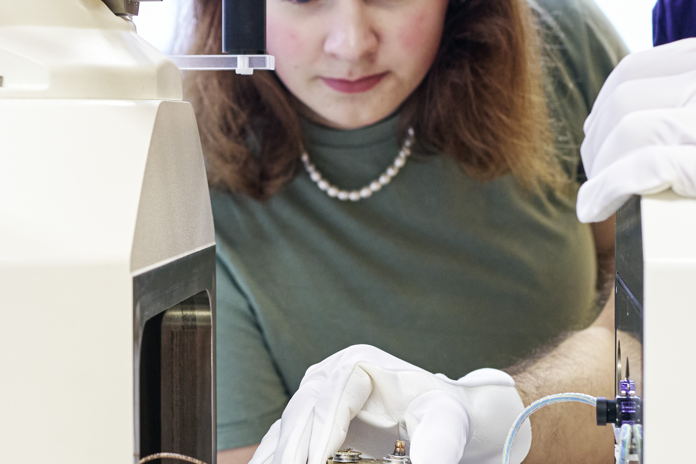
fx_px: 2165
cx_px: 125
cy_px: 165
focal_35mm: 112
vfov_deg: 12.2
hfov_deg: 18.1
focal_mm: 35
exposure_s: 1/60
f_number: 3.2
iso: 800
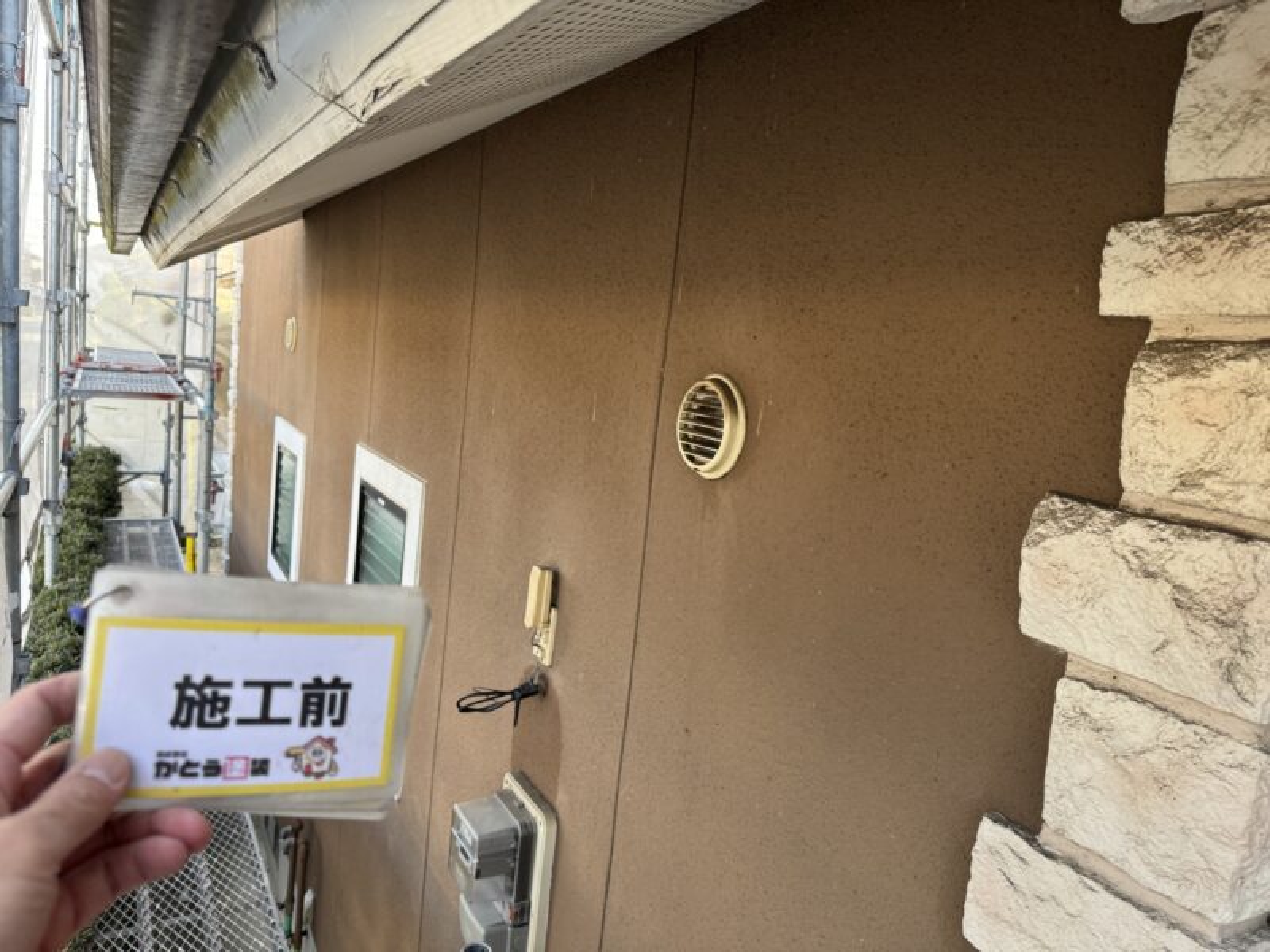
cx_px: 635
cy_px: 476
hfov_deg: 71.6
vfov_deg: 56.8
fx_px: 881
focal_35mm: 24
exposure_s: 1/121
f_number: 1.78
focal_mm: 6.86
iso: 160
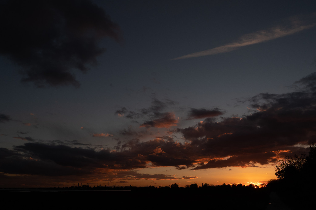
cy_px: 140
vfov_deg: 41.8
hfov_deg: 60.0
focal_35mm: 31
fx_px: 272
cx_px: 184
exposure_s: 1/125
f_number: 14
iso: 200
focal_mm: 15
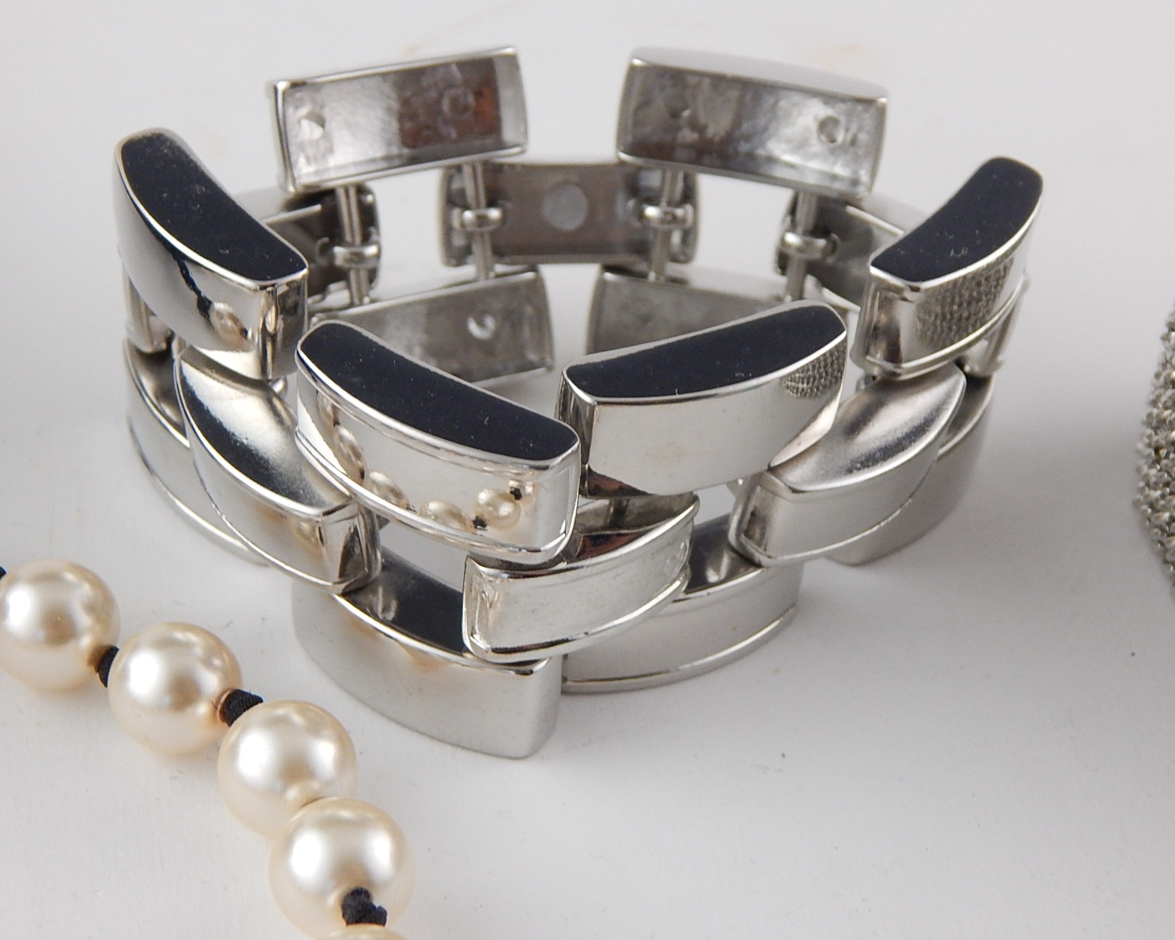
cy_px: 470
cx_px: 594
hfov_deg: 26.4
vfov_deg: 21.3
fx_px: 2503
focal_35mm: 72
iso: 400
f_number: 4.1
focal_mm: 12.3
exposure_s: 1/60
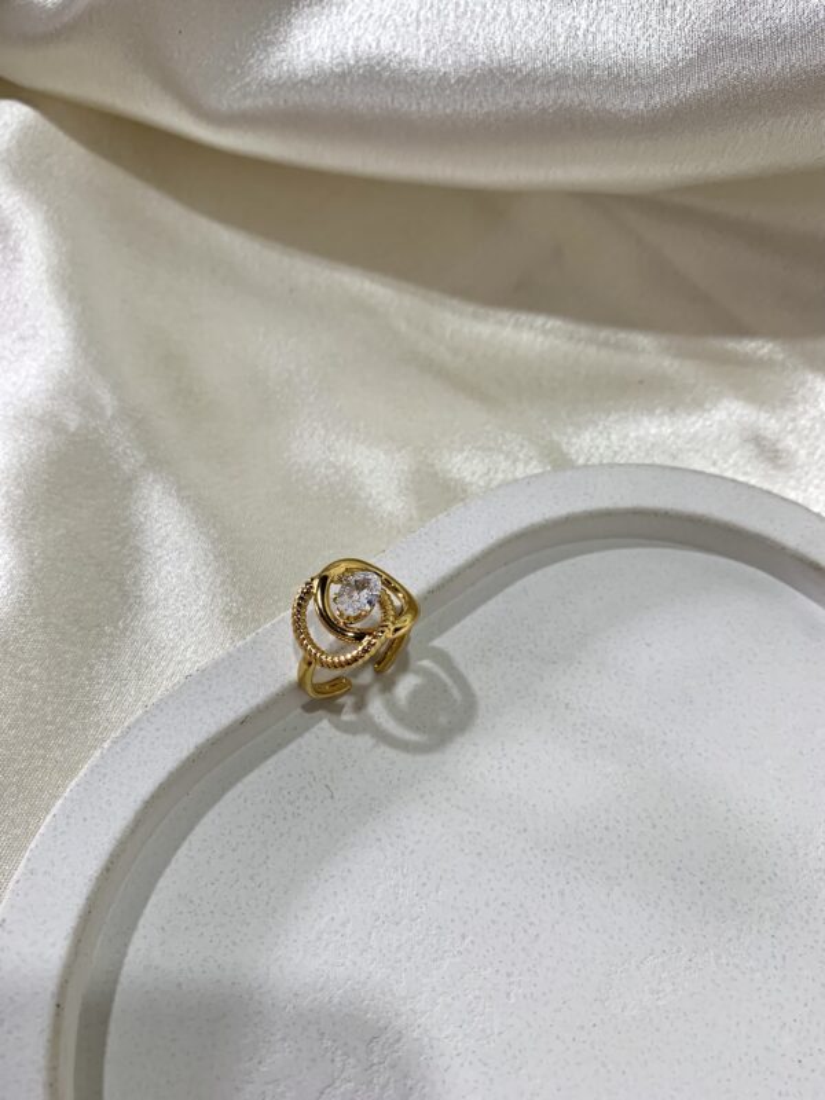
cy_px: 550
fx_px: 826
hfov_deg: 53.1
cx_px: 412
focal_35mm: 26
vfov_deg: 67.3
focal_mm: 4.25
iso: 80
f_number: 1.8
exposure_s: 1/100
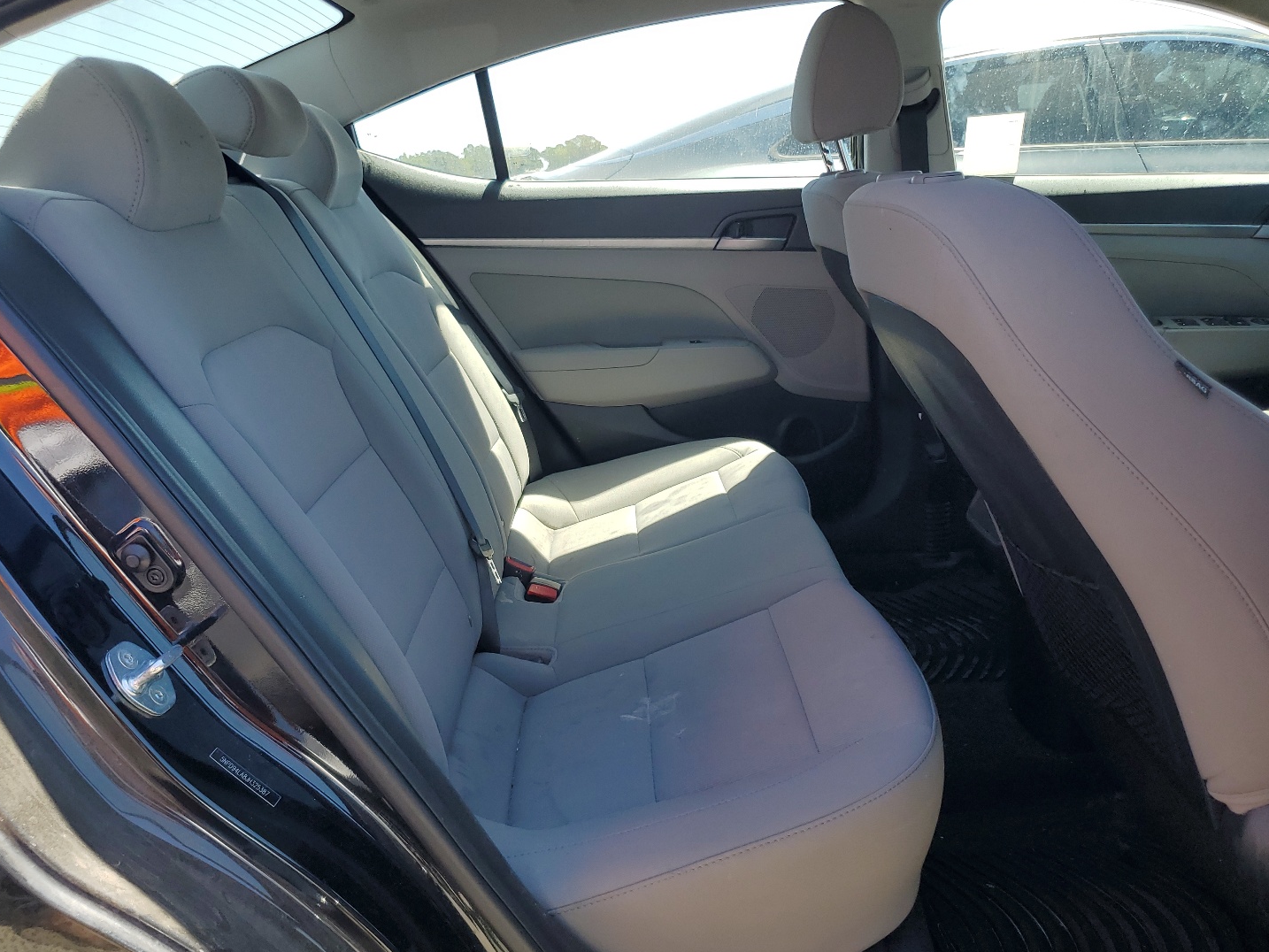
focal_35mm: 29
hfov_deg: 61.6
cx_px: 596
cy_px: 522
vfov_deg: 48.2
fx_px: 1063
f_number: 1.5
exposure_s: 1/588
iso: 50
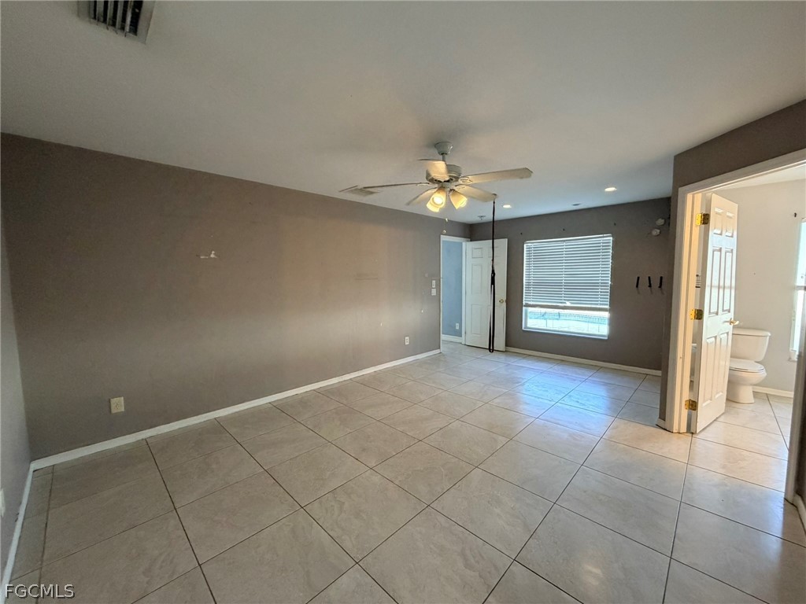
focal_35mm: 14
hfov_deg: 102.1
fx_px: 326
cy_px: 302
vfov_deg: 85.7
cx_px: 403
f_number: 2.2
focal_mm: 2.22
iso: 320
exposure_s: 1/120
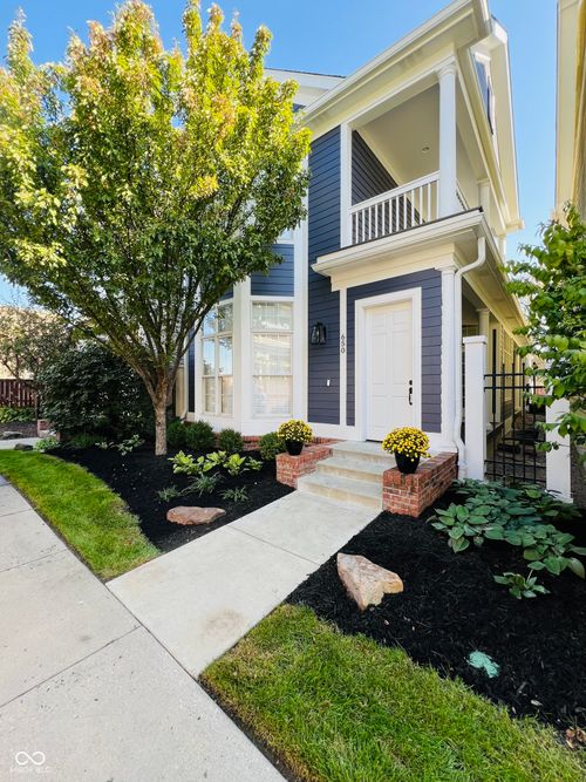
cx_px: 293
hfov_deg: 89.9
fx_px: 294
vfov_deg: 106.2
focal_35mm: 13
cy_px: 391
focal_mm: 1.57
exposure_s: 1/205
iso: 32
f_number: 1.8
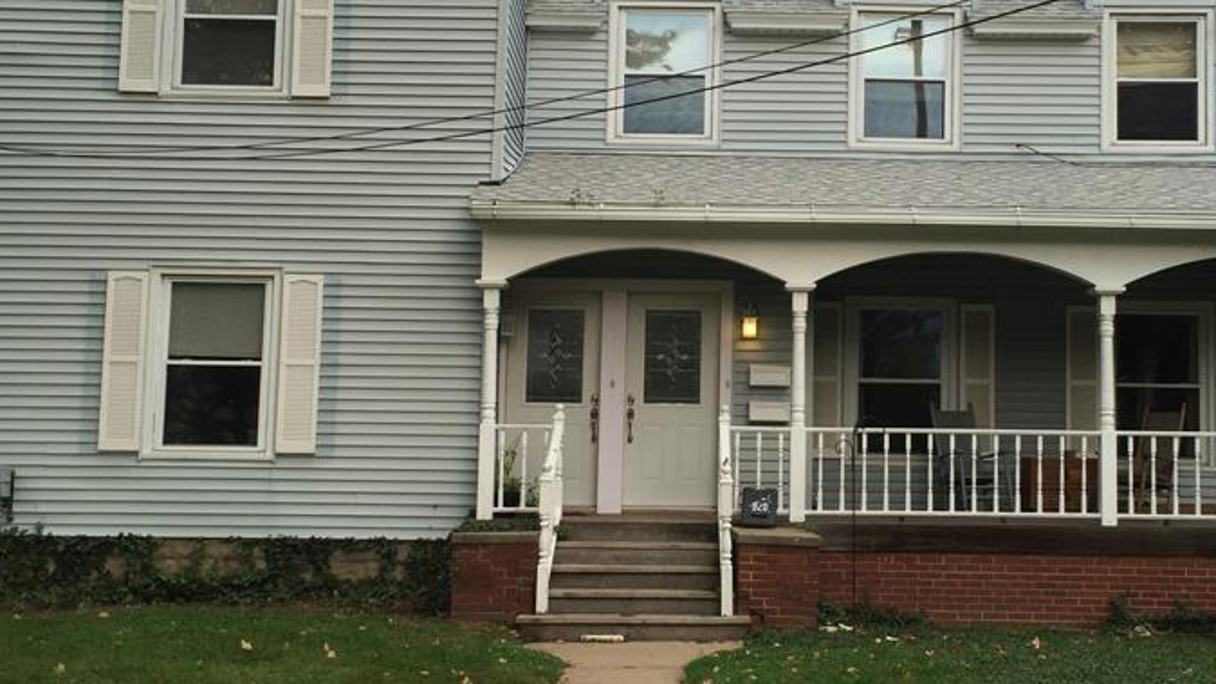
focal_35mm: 48
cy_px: 316
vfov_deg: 24.9
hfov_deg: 42.8
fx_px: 1548
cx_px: 689
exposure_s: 1/527
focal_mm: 4.15
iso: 32
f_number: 2.2
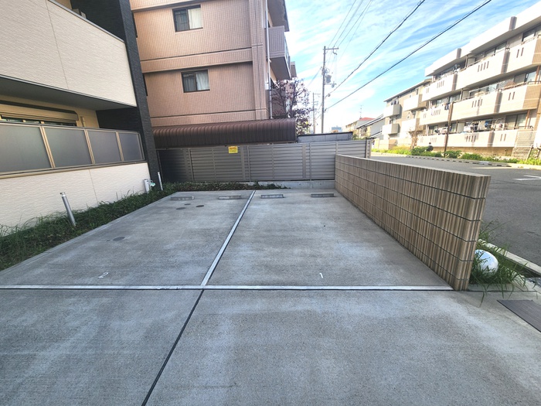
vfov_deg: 89.9
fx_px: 203
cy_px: 203
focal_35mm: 13
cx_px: 270
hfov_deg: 106.2
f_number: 2.2
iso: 50
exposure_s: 1/871
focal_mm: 2.2
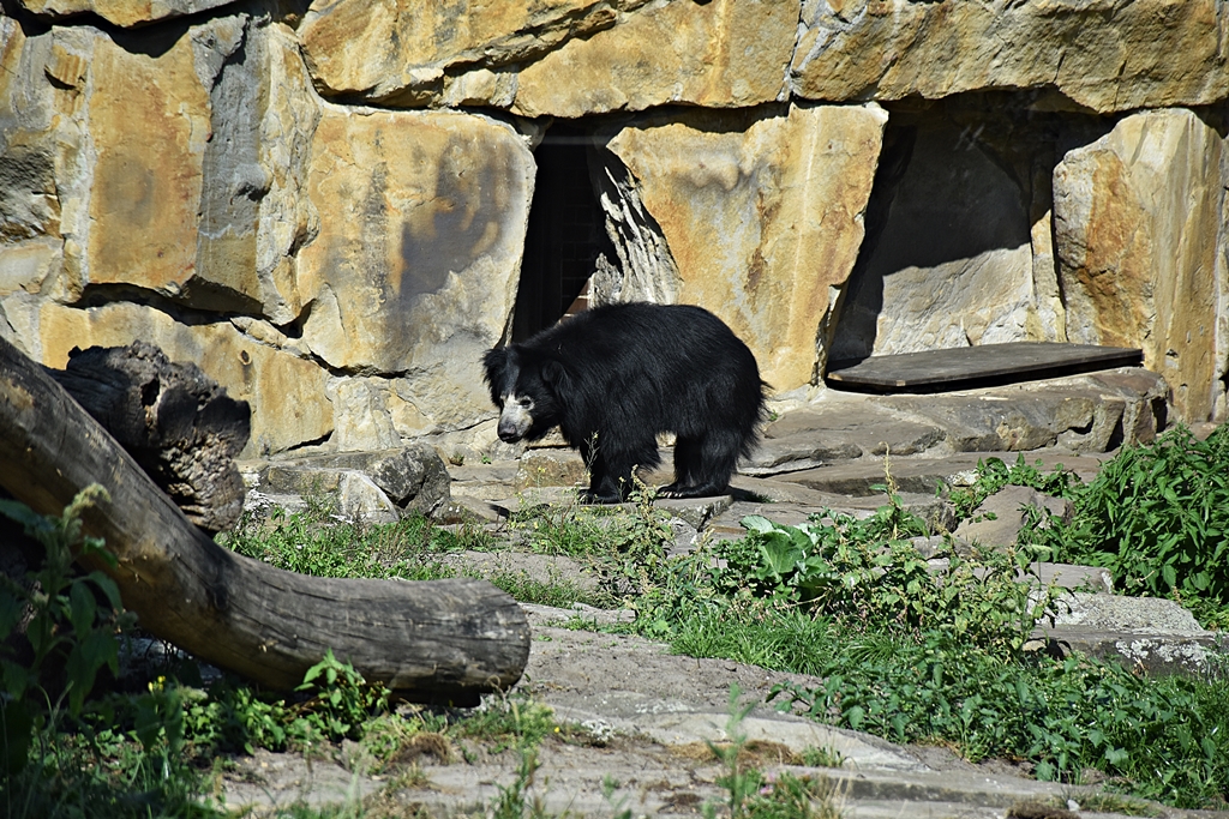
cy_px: 410
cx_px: 614
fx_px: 7170
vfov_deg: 6.5
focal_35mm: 210
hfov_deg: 9.8
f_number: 5.6
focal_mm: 140
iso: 400
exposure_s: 1/1250
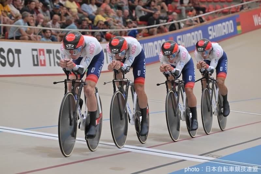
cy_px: 87
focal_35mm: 180
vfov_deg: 7.6
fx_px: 1305
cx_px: 130
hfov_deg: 11.4
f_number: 7.1
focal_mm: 180
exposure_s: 1/500
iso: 2000
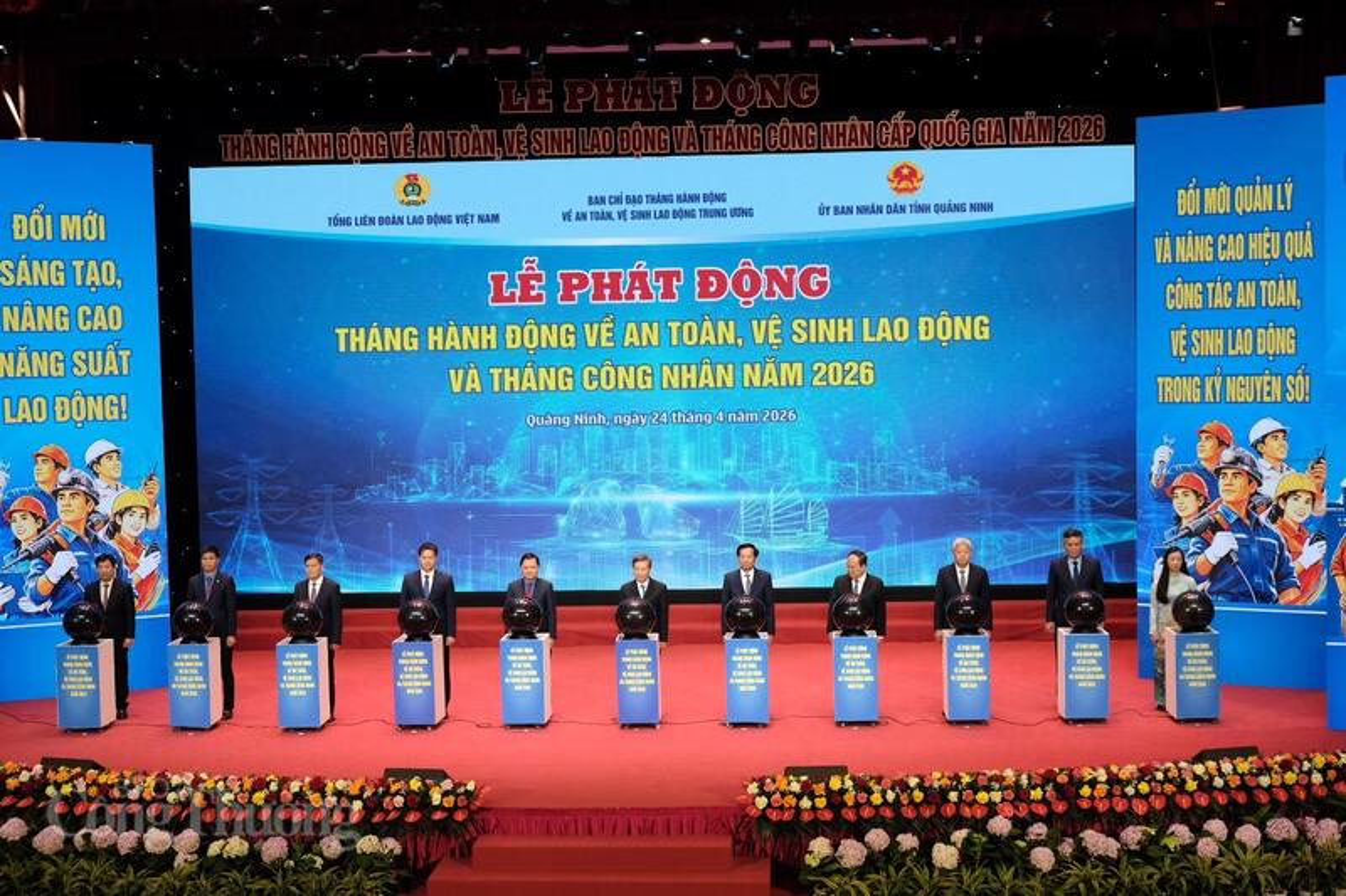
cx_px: 673
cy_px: 448
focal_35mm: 47
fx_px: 1757
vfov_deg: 28.6
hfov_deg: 41.9
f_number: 5.6
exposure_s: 1/125
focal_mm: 31.5
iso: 800
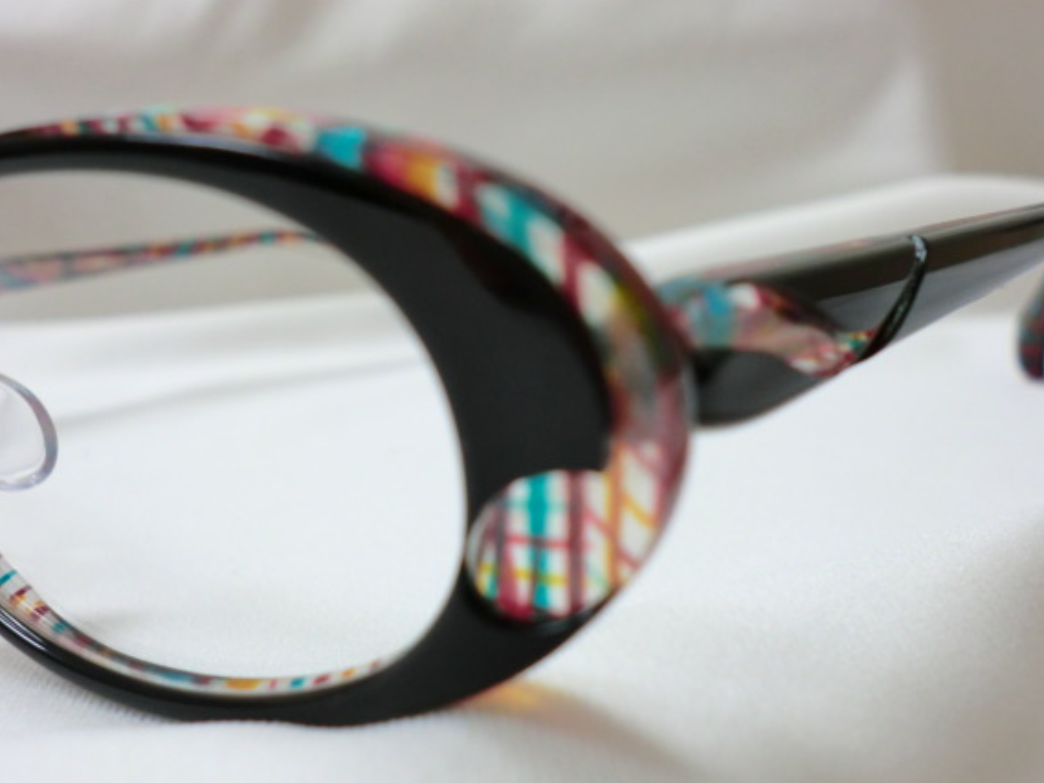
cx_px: 461
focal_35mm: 36
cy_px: 427
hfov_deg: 51.2
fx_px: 1086
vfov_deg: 39.6
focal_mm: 5.8
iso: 200
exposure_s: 1/60
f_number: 3.5
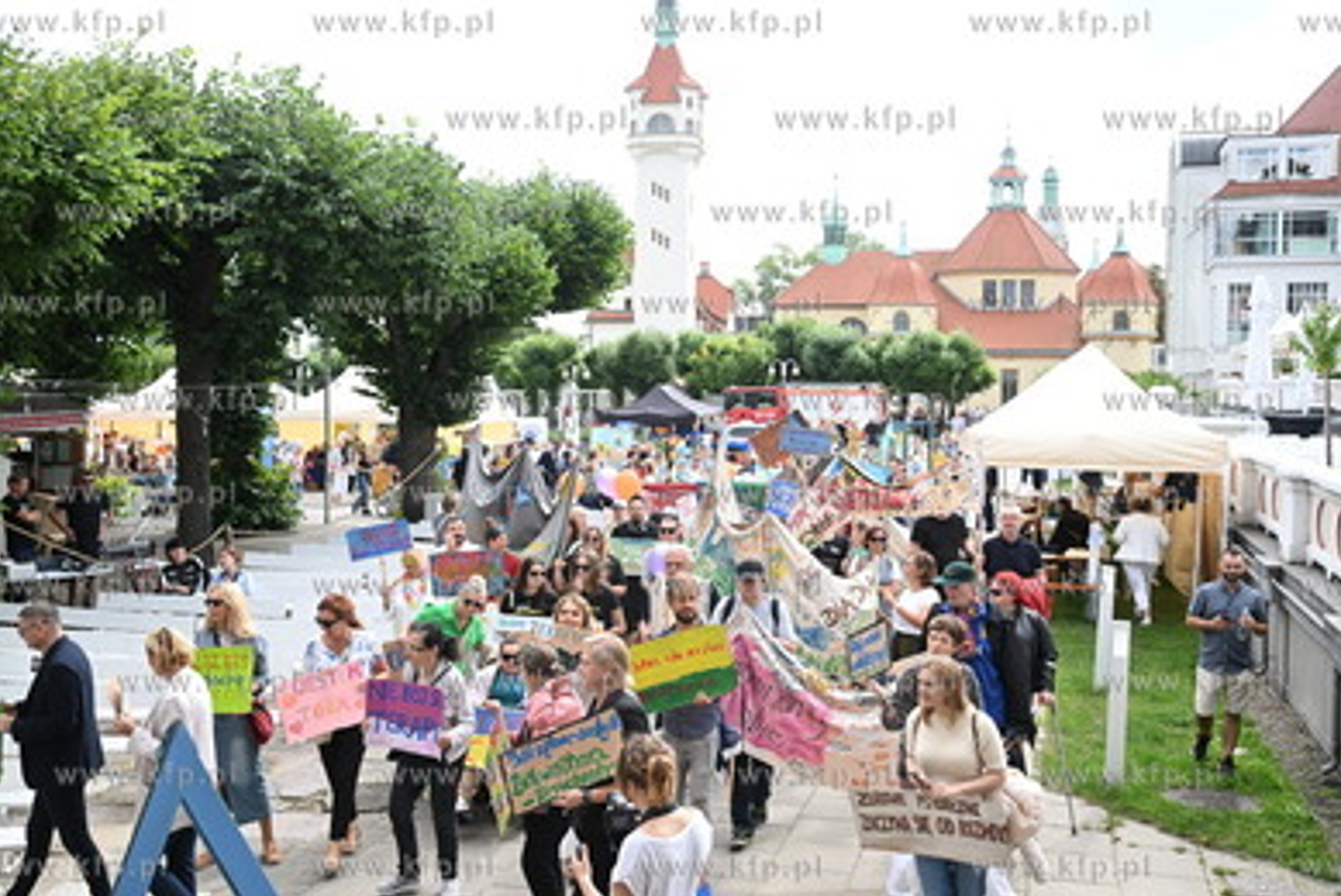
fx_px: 1342
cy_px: 446
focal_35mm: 36
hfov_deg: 53.1
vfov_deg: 36.9
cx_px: 658
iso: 400
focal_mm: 35
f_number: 5.6
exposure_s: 1/320
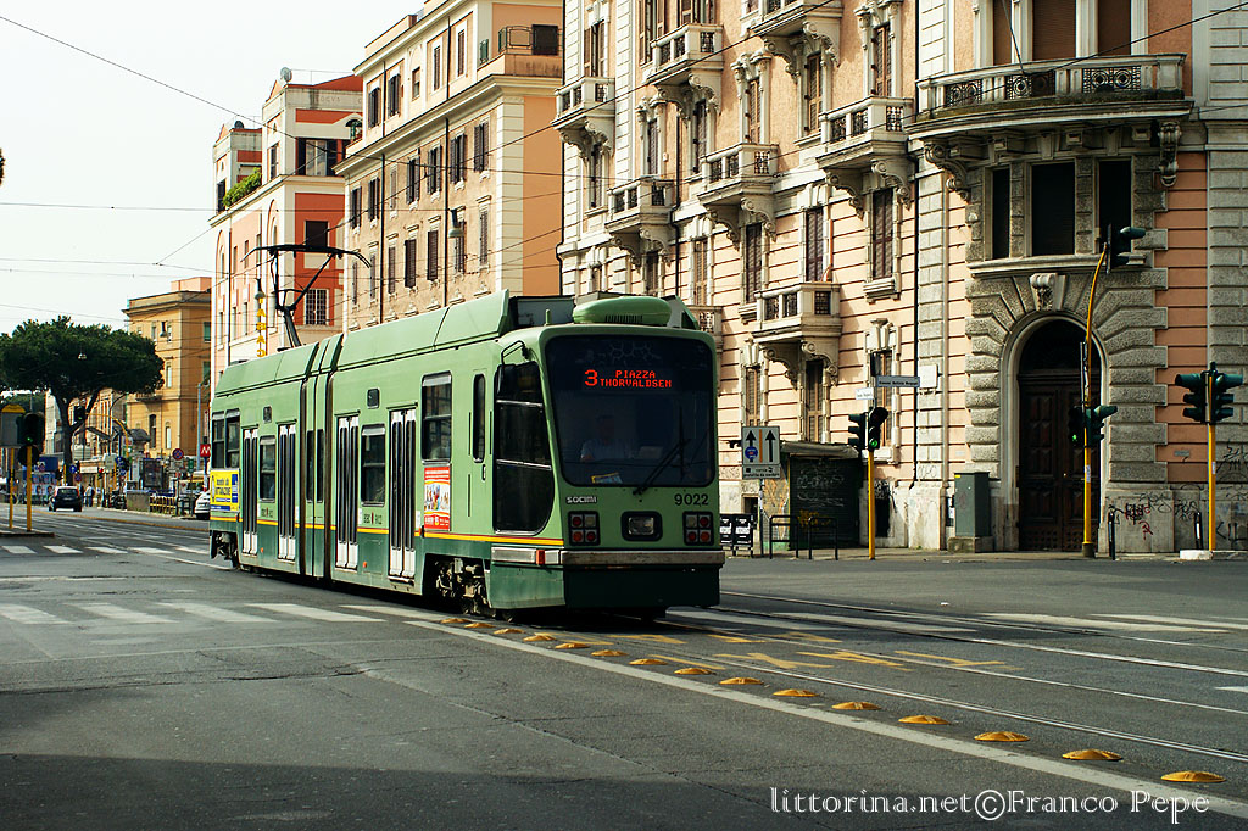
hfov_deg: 29.9
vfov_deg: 20.1
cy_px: 416
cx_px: 624
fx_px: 2339
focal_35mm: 68
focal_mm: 45
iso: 200
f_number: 8
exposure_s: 1/320
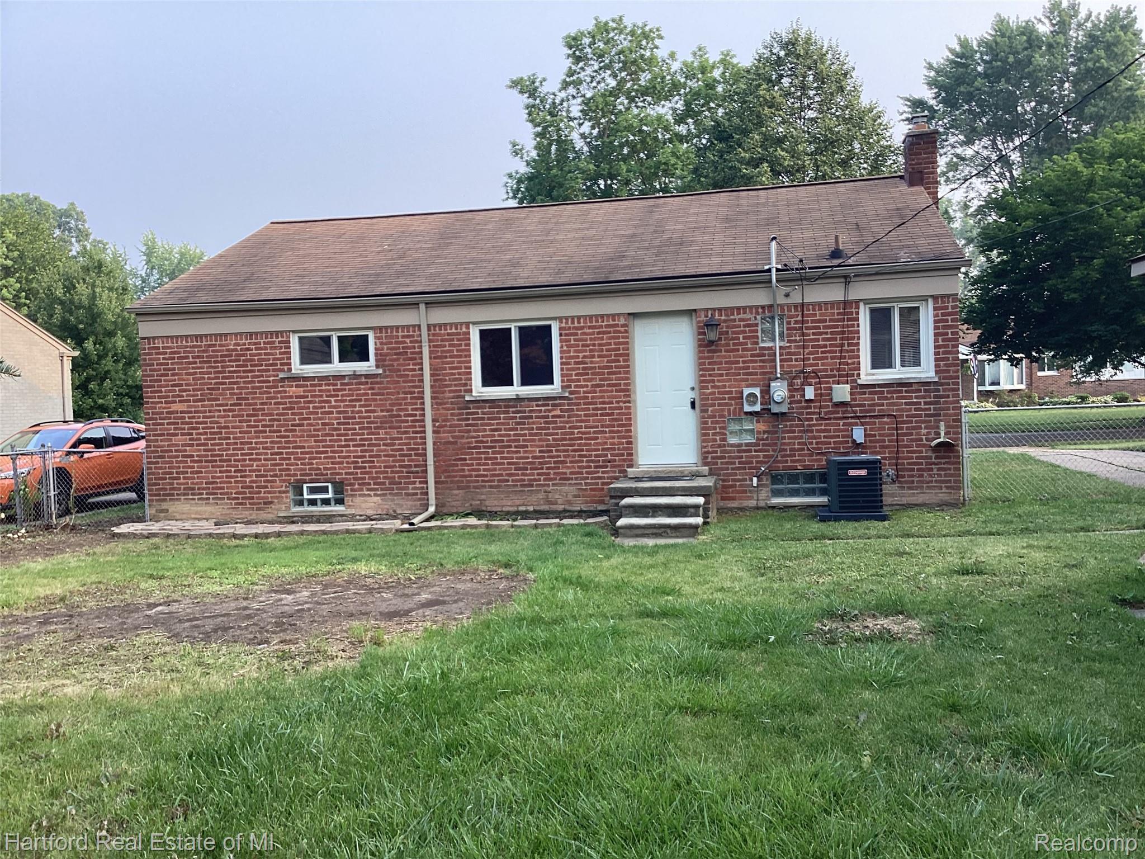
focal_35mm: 31
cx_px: 572
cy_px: 430
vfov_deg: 45.4
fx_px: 1025
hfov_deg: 58.4
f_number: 2.4
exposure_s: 1/115
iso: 25
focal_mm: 3.3
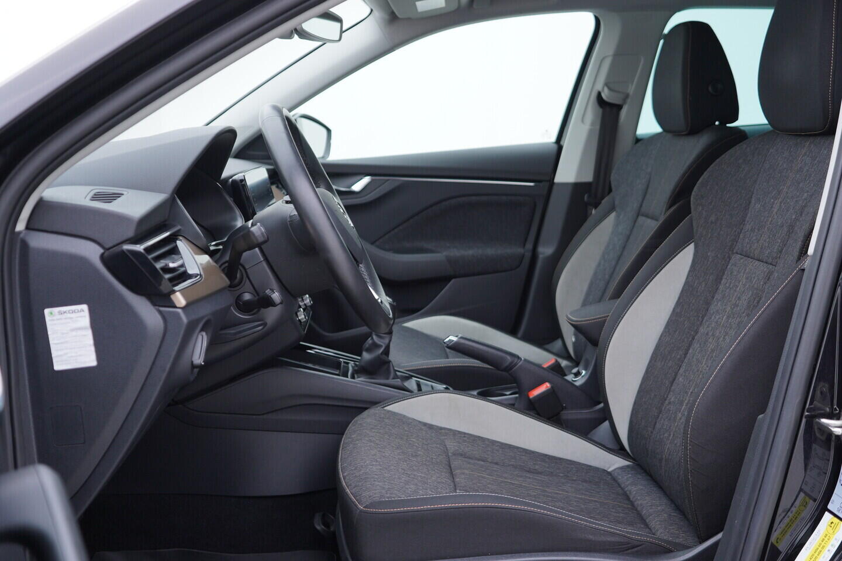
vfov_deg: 36.9
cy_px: 280
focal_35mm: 36
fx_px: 842
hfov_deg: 53.1
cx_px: 421
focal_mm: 24
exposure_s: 1/40
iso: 125
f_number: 2.8
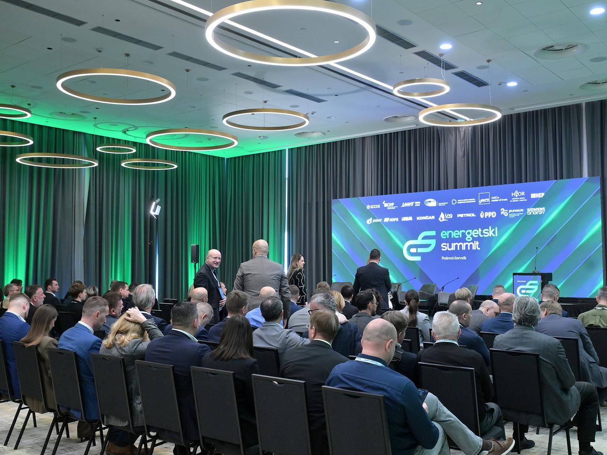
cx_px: 322
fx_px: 641
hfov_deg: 50.6
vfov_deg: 39.1
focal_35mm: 37
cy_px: 229
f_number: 5
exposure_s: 1/100
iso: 2000
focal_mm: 33.5
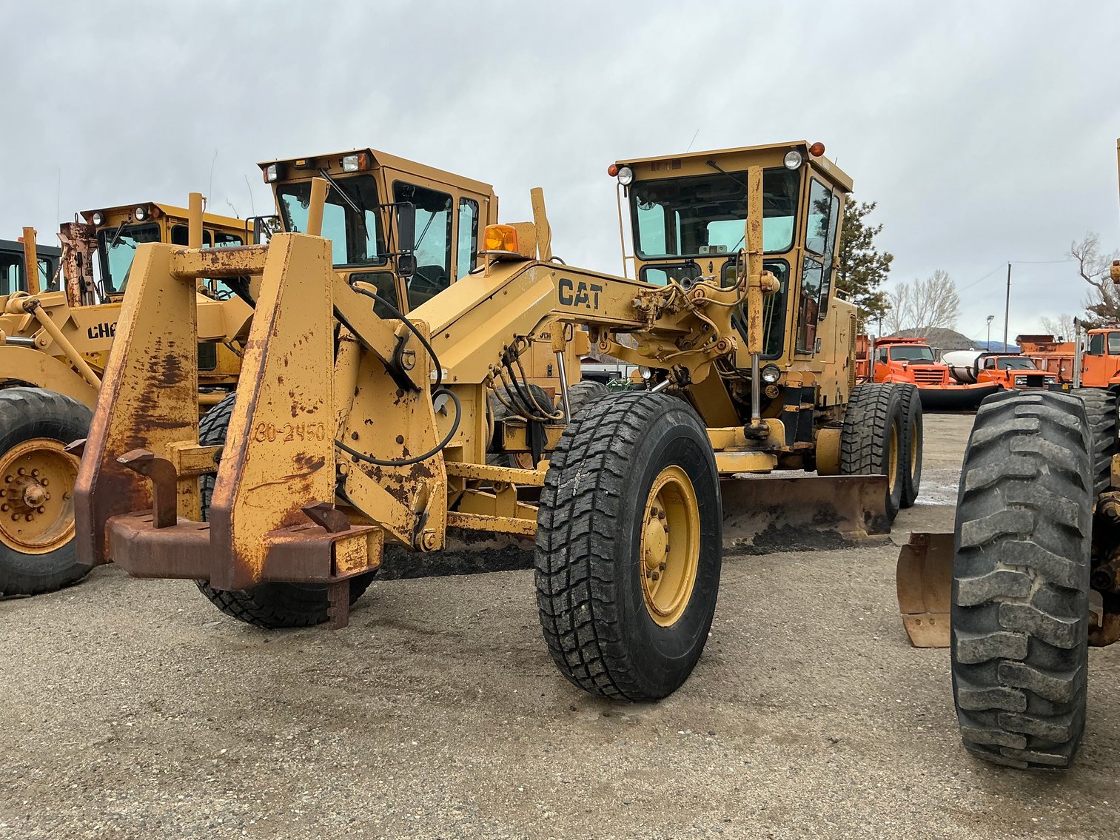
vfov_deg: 49.8
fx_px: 906
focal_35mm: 28
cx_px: 560
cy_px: 420
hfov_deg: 63.4
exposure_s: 1/666
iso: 25
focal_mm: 3
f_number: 1.8
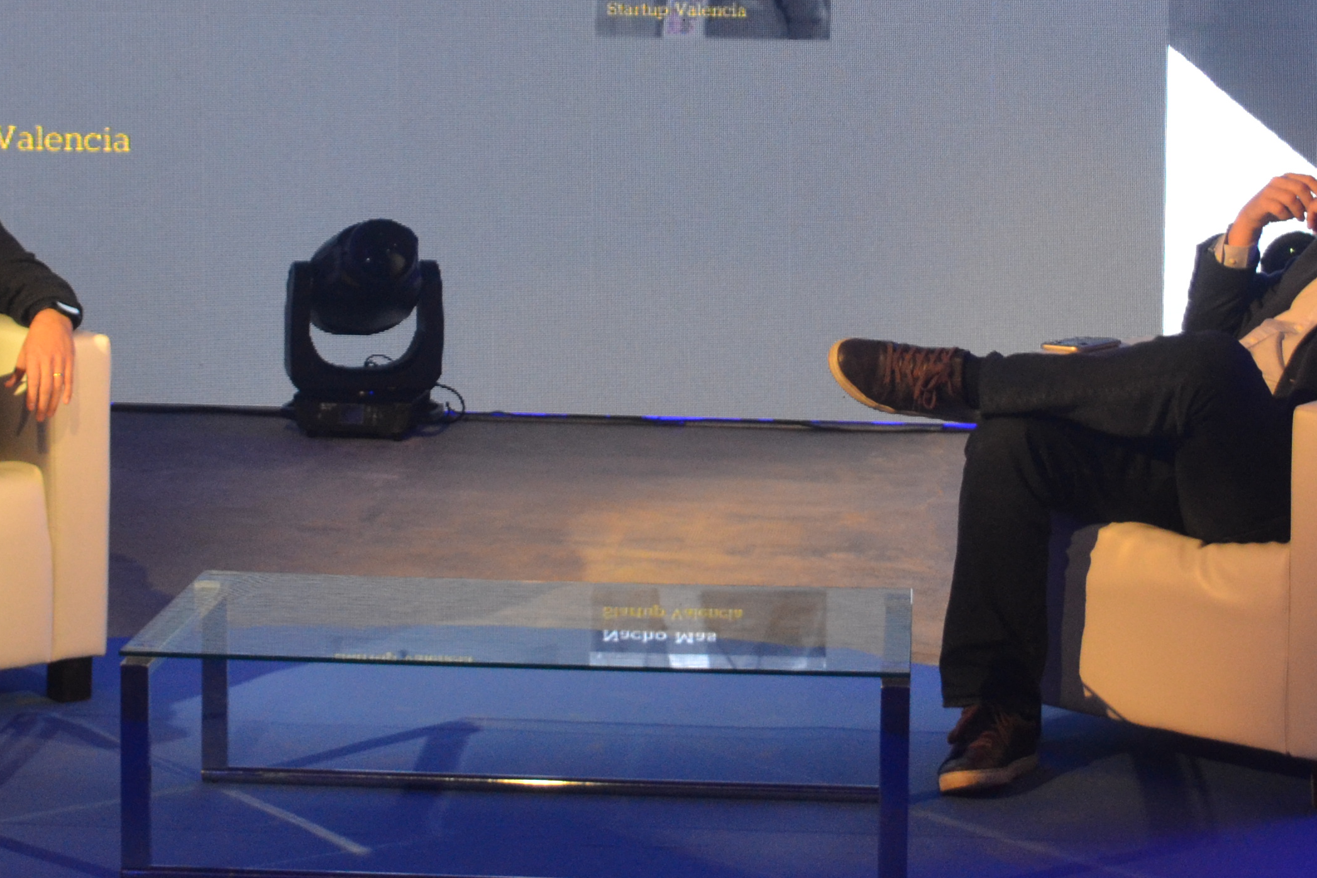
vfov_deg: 13.6
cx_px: 577
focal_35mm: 99
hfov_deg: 20.6
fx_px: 3621
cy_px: 17
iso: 1100
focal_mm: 30
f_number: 4.5
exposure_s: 1/60
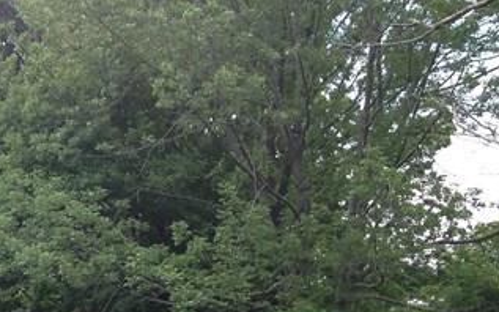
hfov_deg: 16.5
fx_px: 1632
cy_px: 553
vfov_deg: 10.3
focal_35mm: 120
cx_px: -128
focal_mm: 4.28
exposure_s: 1/525
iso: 50
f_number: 2.4
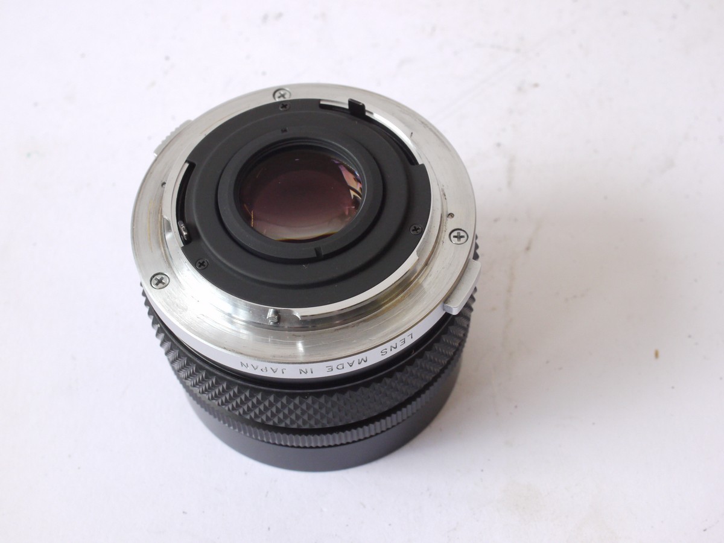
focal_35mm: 60
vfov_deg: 24.4
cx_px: 362
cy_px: 272
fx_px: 1255
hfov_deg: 32.2
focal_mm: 30
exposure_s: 1/40
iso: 800
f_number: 10
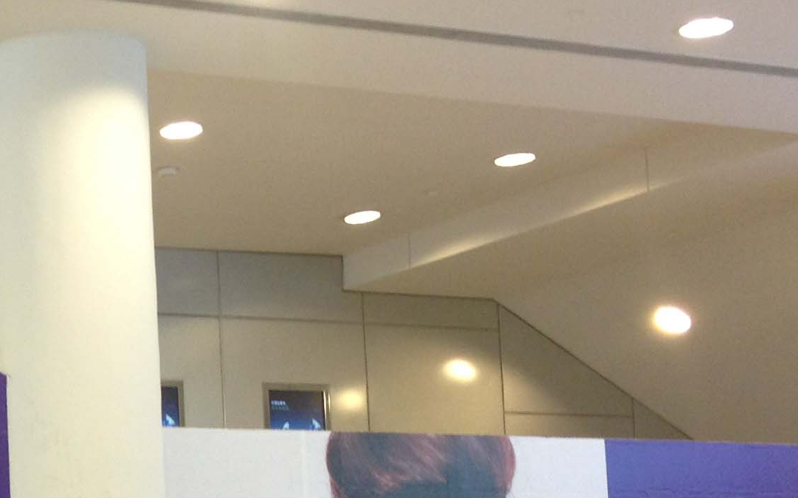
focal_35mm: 107
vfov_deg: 12.0
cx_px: -258
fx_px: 2327
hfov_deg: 18.1
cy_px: 581
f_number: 2.4
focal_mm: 4.28
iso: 64
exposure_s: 1/20
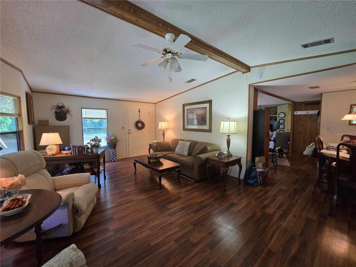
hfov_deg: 106.2
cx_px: 178
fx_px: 134
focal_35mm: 13
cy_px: 134
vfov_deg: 89.9
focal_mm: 2.2
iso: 320
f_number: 2.2
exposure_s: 1/60
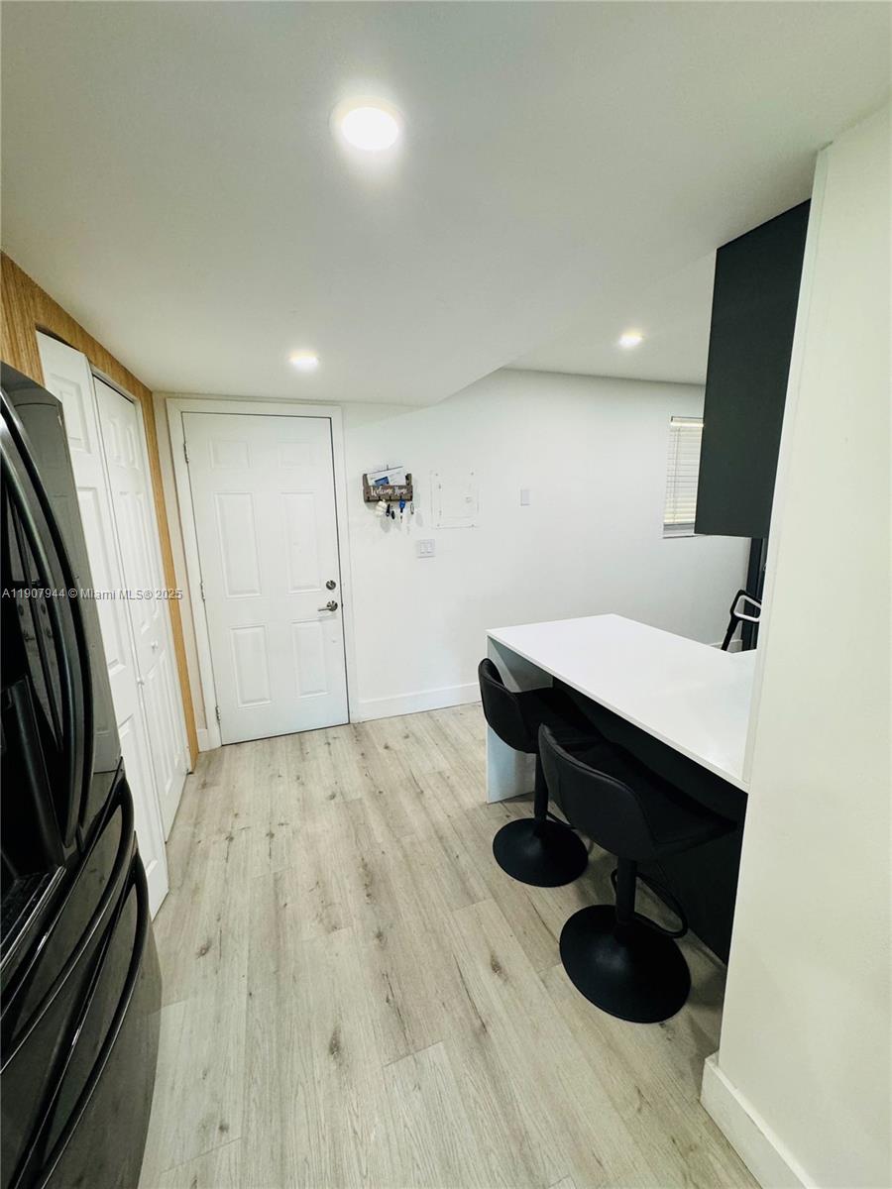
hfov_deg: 85.7
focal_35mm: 14
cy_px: 594
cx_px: 446
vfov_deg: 102.1
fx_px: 481
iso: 250
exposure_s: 1/120
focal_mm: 2.22
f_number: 2.2
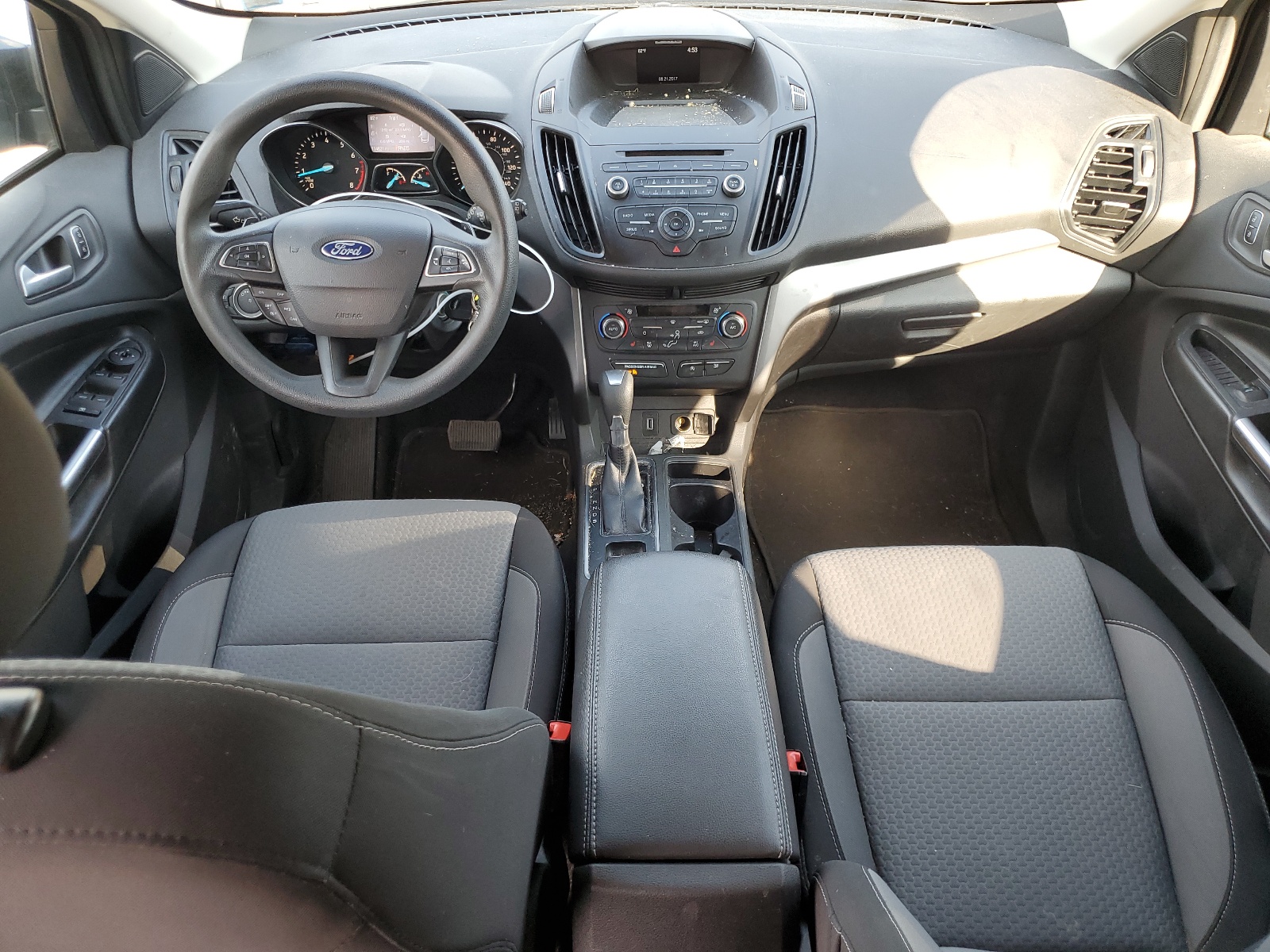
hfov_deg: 67.3
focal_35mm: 26
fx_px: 954
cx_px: 635
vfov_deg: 53.1
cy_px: 476
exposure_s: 1/100
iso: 54
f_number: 1.5
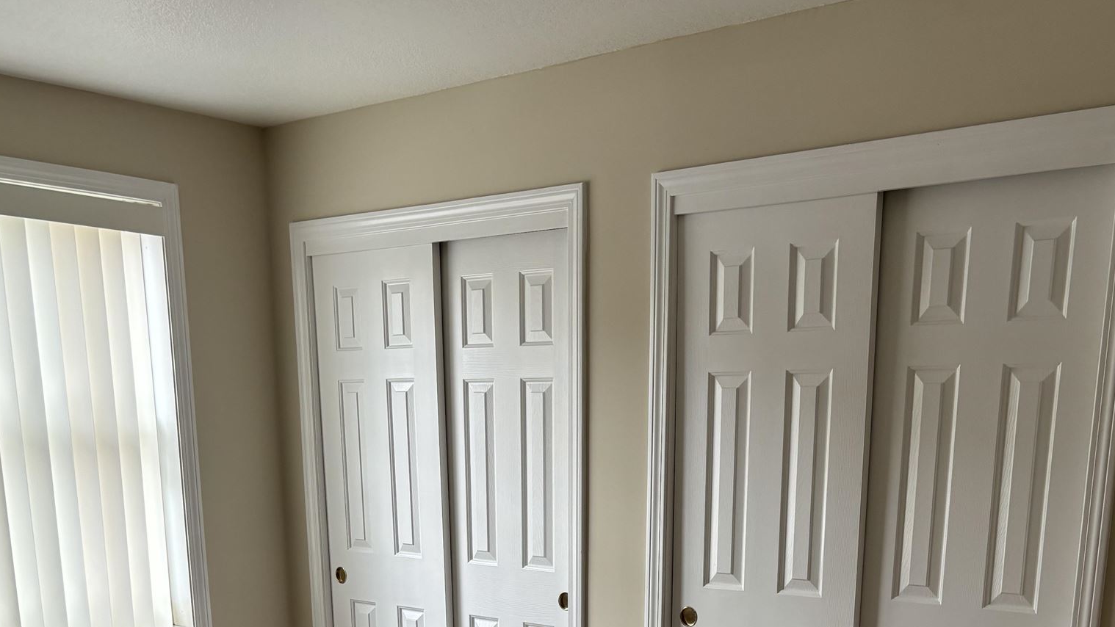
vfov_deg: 24.8
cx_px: 591
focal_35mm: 43
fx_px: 1271
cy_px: 773
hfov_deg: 47.3
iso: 80
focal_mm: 5.96
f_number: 1.6
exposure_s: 1/60
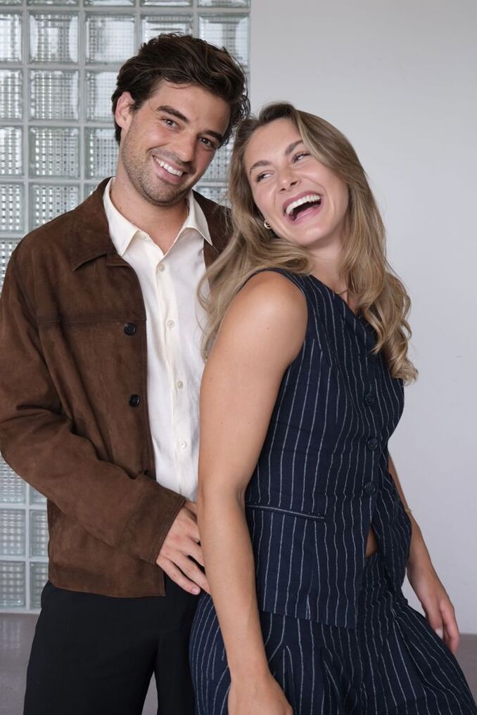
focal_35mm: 35
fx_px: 696
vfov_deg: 54.4
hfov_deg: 37.9
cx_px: 238
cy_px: 358
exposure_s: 1/38
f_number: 4
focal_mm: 23.5
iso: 160
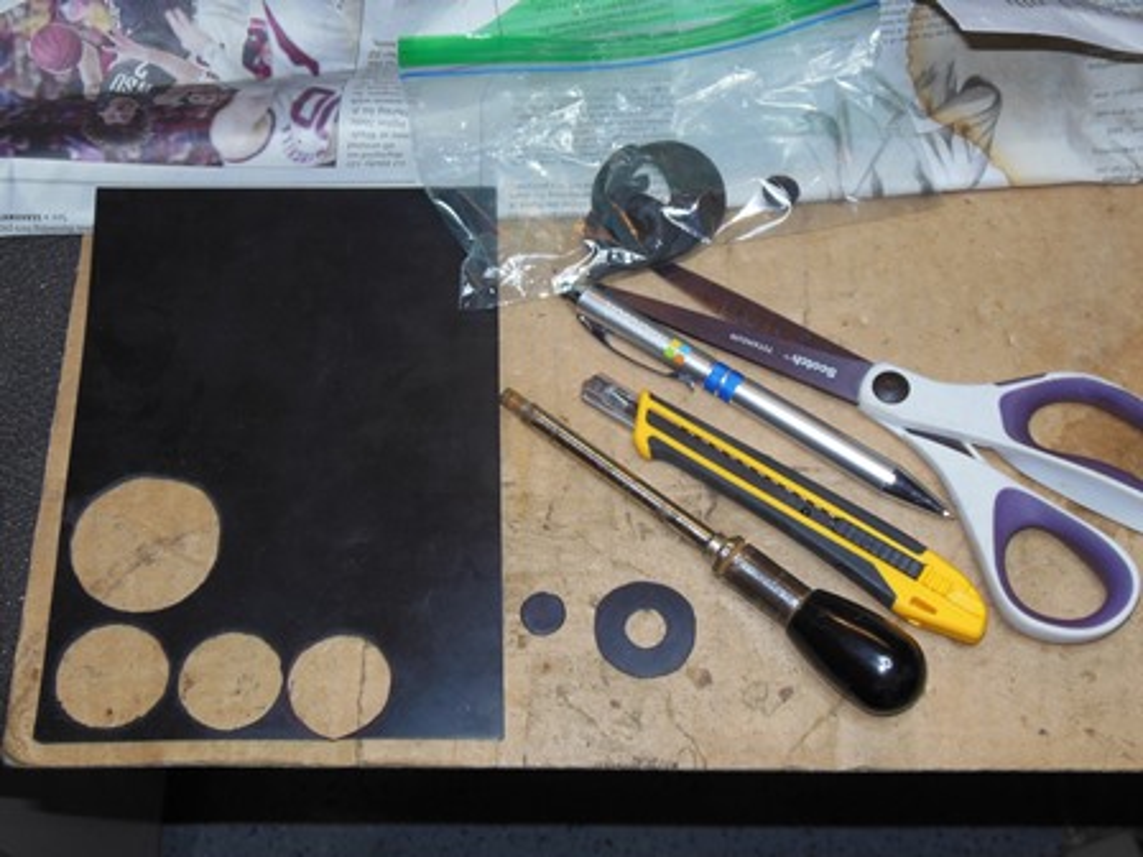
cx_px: 572
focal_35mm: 43
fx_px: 1420
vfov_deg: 33.6
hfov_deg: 43.9
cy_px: 428
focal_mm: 7.7
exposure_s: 1/30
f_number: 3.8
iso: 125
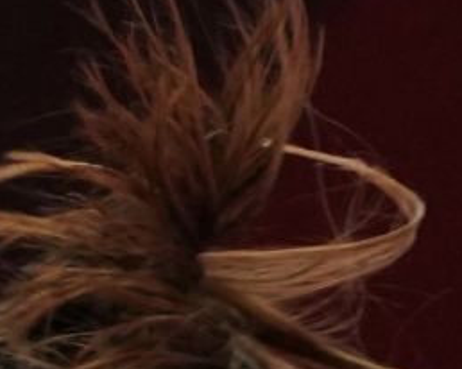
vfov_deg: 0.6
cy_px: 308
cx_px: -897
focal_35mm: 2396
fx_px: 32737
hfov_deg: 0.8
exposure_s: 1/1000
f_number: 4
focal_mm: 244
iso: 2500
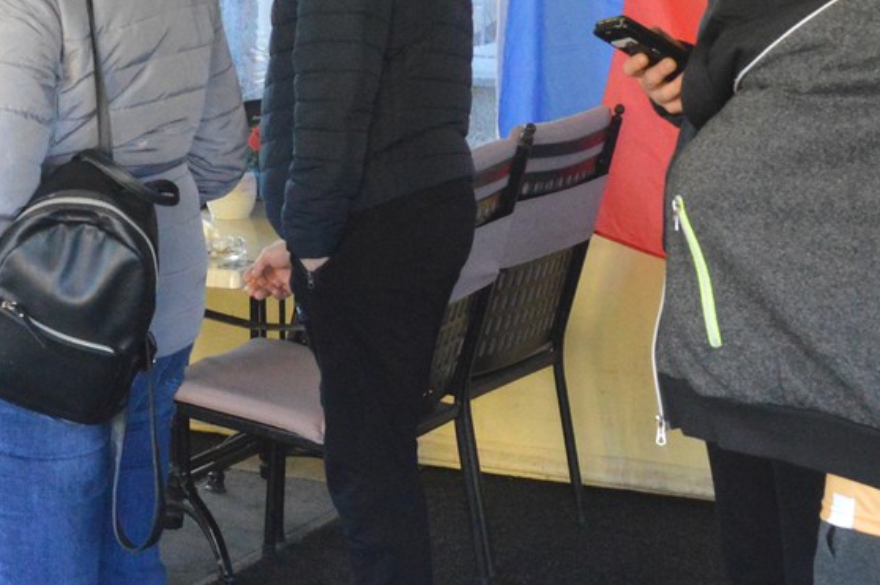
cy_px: -76
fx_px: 2345
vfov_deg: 13.9
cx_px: 391
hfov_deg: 21.2
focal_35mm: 96
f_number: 8
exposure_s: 1/250
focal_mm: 22
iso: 3200
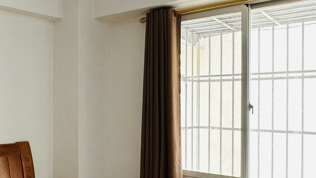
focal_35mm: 47
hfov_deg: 42.4
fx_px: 394
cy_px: 106
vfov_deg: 25.4
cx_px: 81
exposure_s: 1/100
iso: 200
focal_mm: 2.22
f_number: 2.2
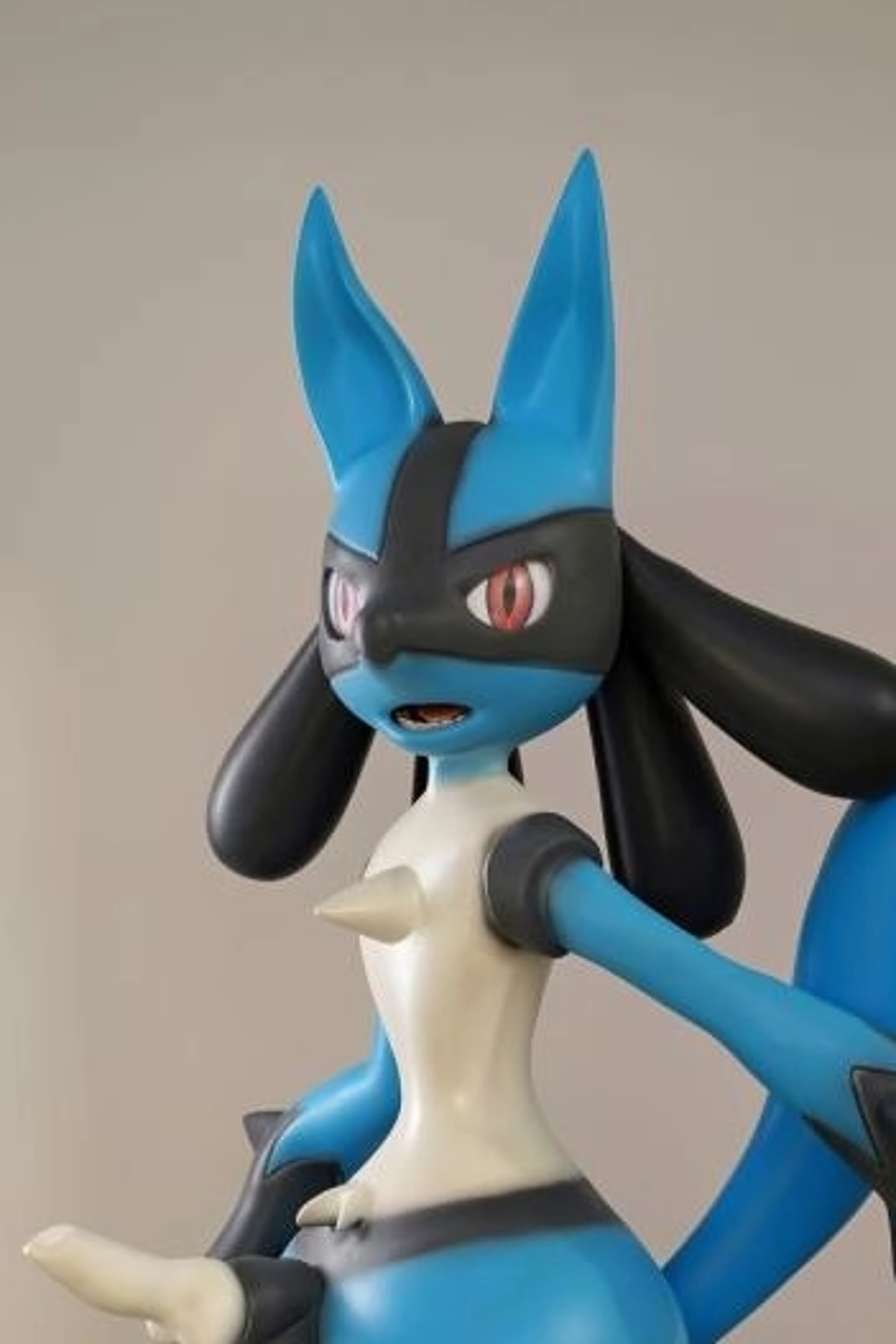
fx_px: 3320
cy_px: 1145
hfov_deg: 15.4
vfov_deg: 22.4
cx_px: 477
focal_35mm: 89
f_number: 5
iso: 50
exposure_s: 1/50
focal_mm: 52
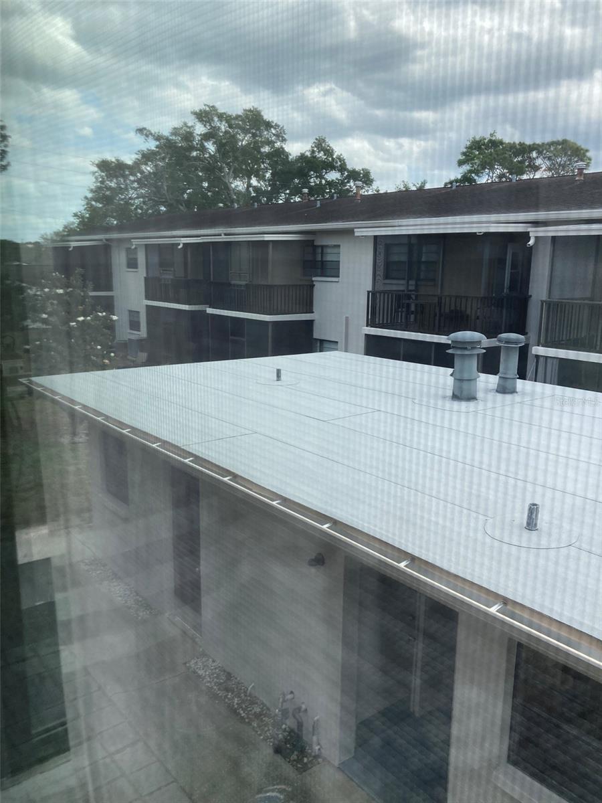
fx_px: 649
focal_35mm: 28
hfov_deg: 49.7
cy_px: 402
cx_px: 301
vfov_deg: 63.4
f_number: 1.8
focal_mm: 3.99
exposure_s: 1/640
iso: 20
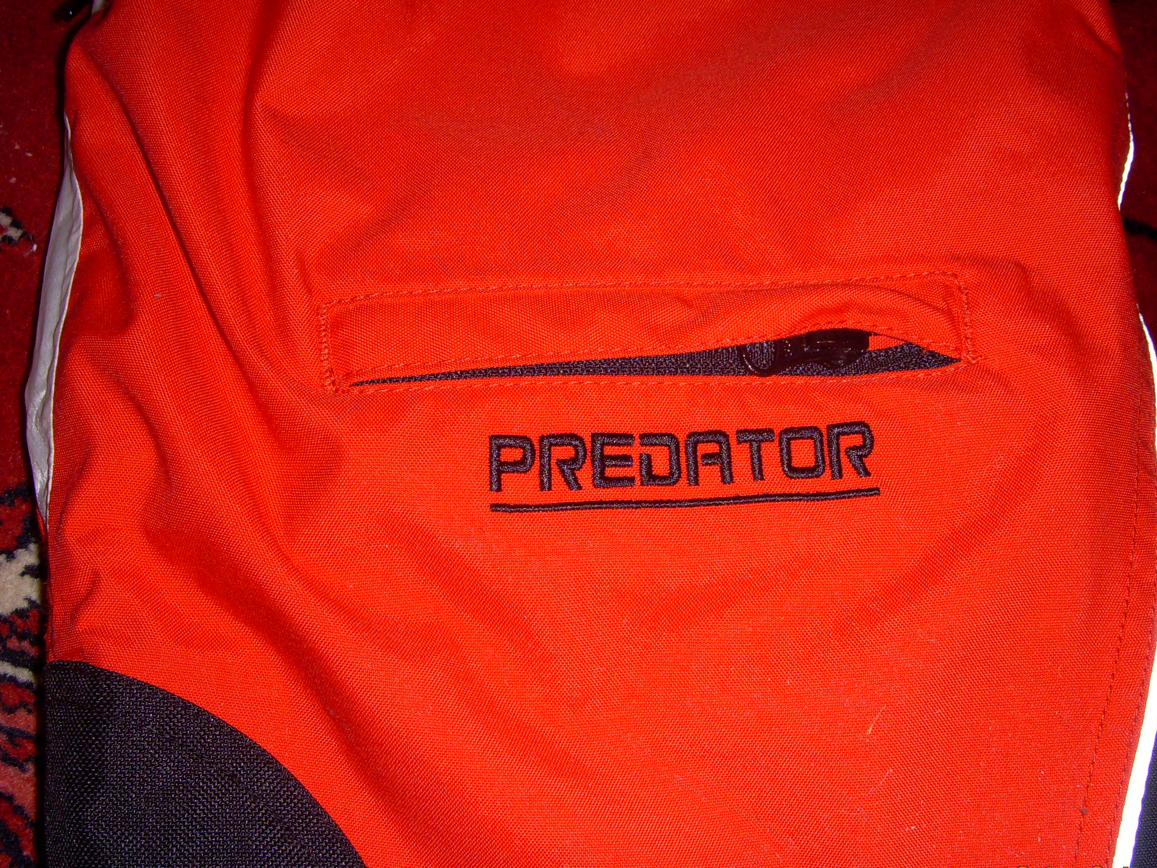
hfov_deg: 42.0
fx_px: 1504
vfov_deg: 32.2
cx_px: 628
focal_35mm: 45
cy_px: 475
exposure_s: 1/30
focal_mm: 6.3
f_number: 3.3
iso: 100
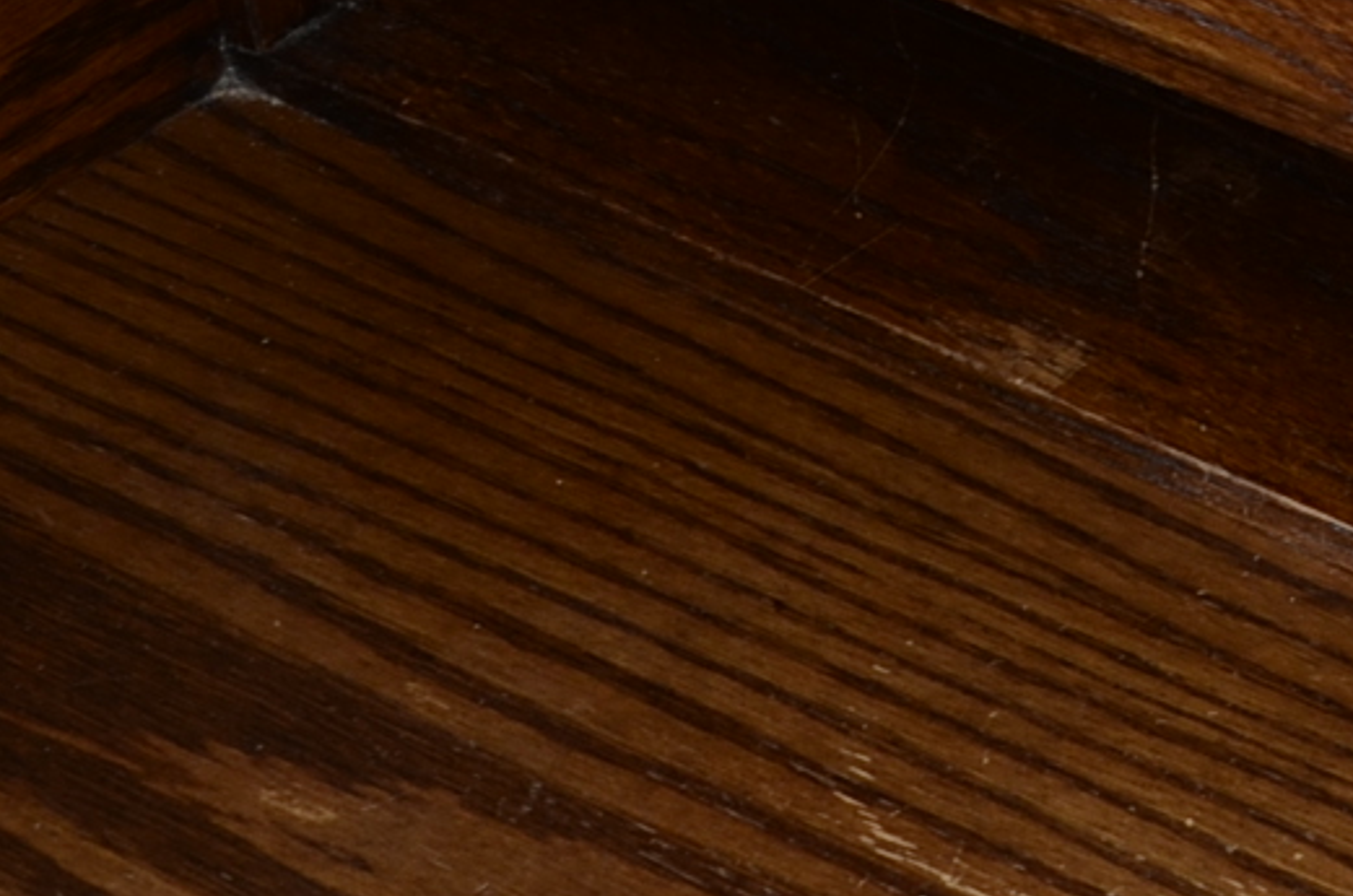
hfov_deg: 11.2
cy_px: -486
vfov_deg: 7.6
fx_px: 6652
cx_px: 1974
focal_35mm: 177
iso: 160
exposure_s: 1/80
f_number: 8
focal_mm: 25
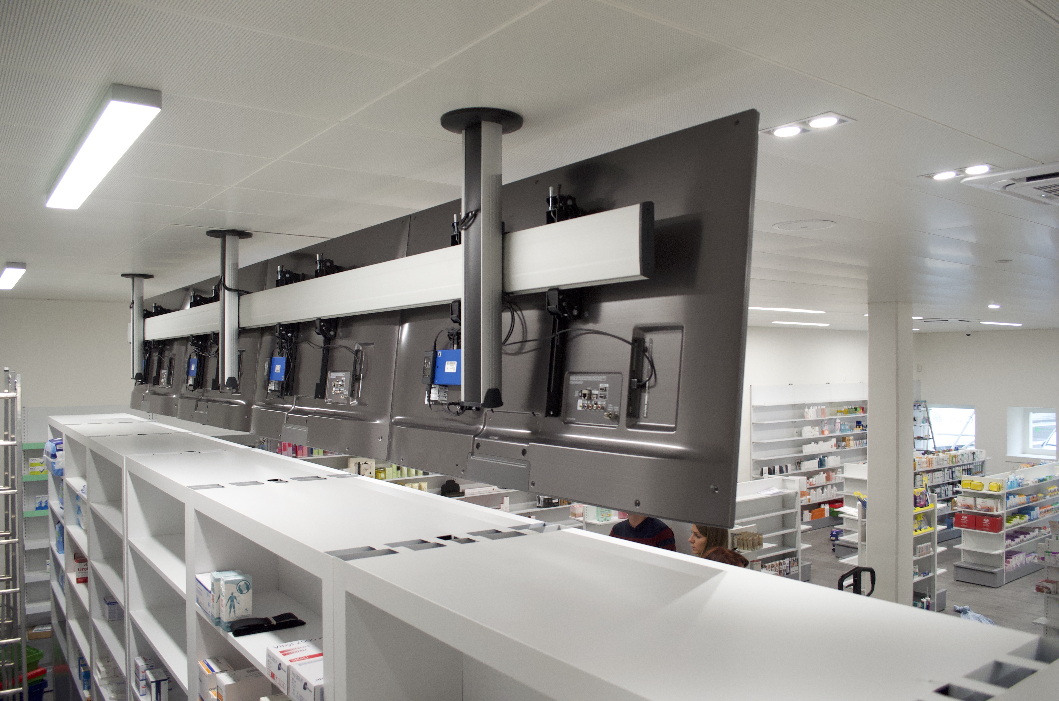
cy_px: 350
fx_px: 793
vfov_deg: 47.7
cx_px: 530
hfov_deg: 67.5
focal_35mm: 27
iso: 1600
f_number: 4.5
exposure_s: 1/160
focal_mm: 18
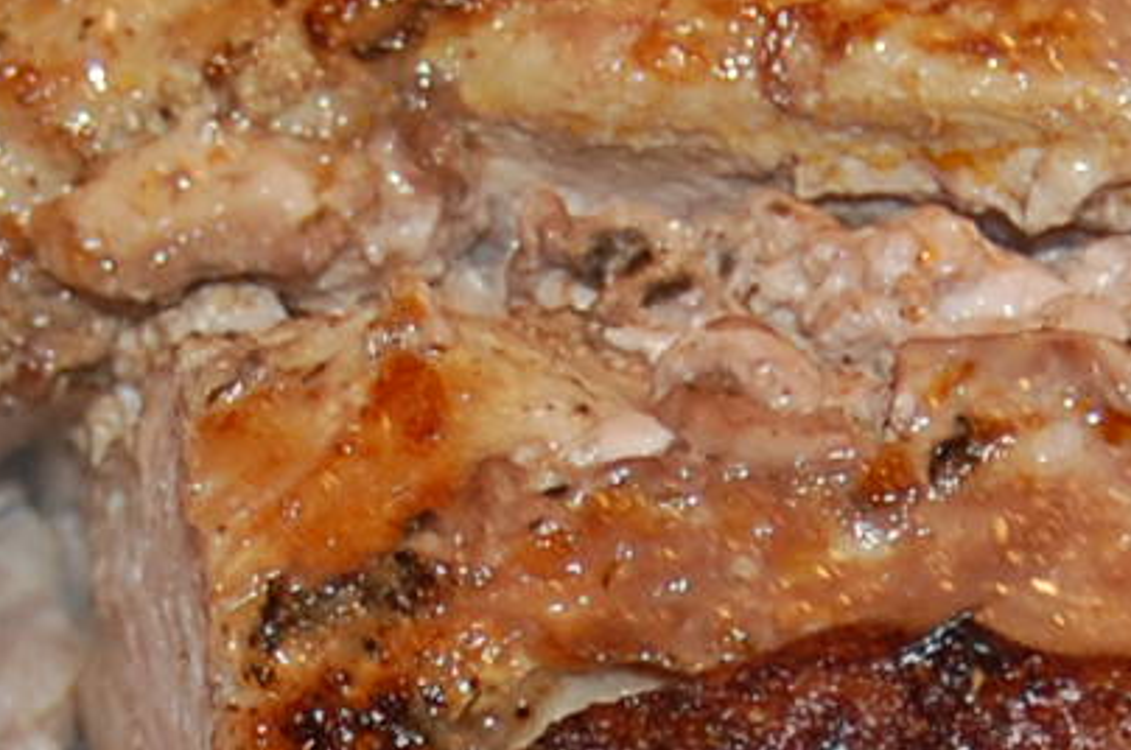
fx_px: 8939
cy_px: 1055
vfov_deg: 4.8
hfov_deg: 7.2
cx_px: 459
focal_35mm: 285
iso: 400
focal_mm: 34
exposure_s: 1/60
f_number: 4.5
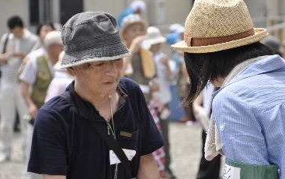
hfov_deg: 10.9
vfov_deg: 6.8
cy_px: 87
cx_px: 151
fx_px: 1500
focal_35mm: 193
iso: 200
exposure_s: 1/500
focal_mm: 116
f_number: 5.6
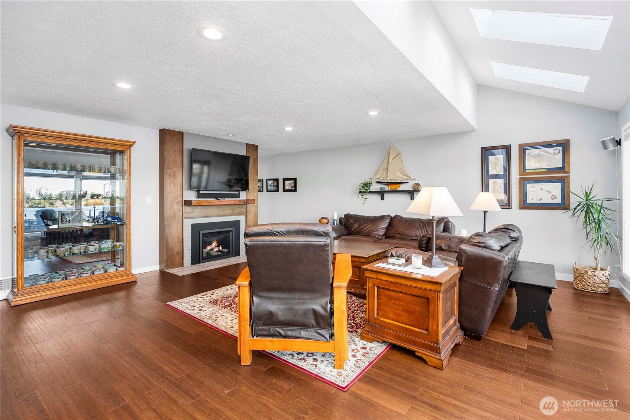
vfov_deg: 77.4
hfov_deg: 100.4
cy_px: 210
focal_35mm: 15
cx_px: 315
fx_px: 263
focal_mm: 15
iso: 160
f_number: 7.1
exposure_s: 1/60
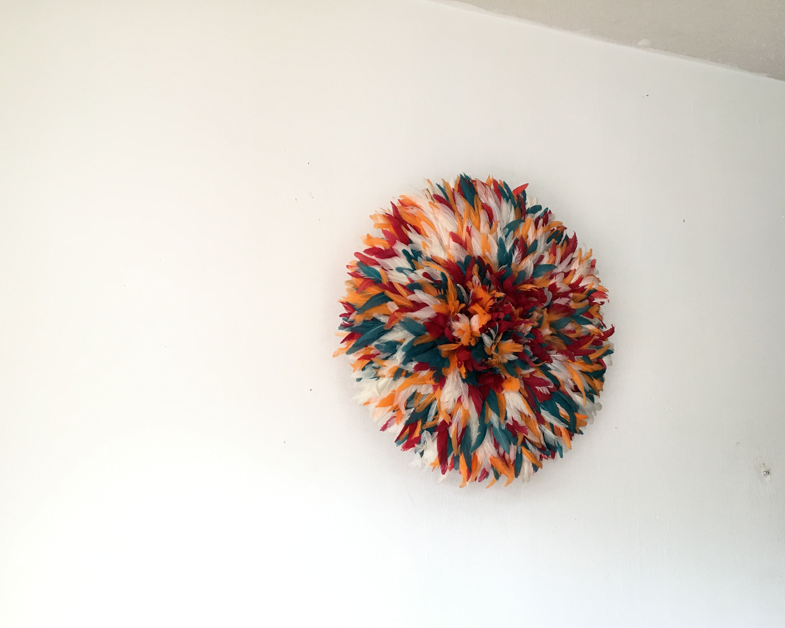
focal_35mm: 33
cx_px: 377
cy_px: 337
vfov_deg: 44.5
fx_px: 767
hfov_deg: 54.2
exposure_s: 1/33
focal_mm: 4.15
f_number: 2.2
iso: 50
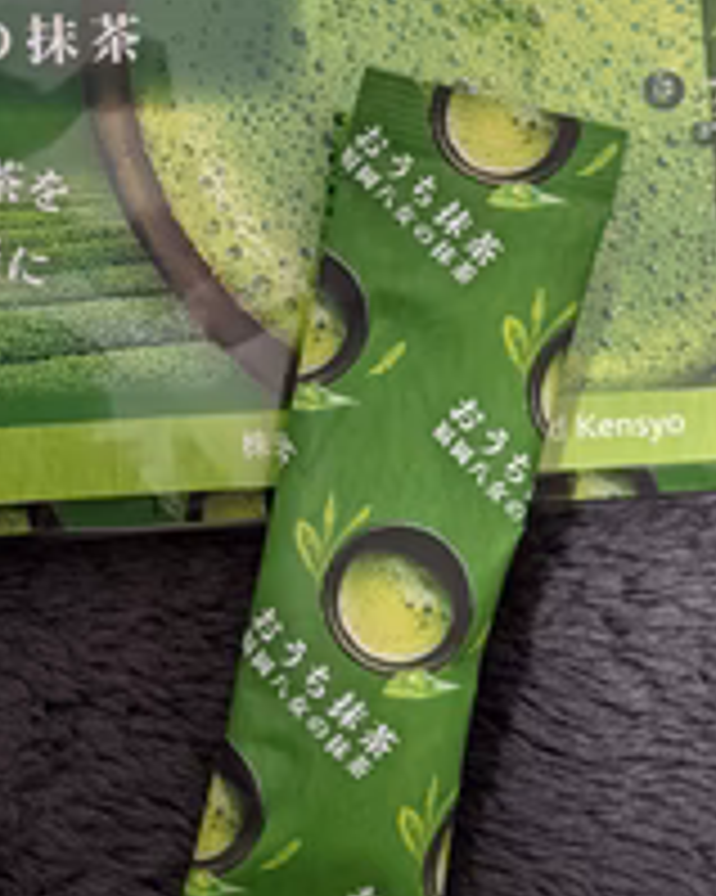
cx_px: 180
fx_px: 1405
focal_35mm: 53
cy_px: 248
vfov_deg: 34.8
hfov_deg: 28.2
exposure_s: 1/30
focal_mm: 4.44
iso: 473
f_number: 1.8
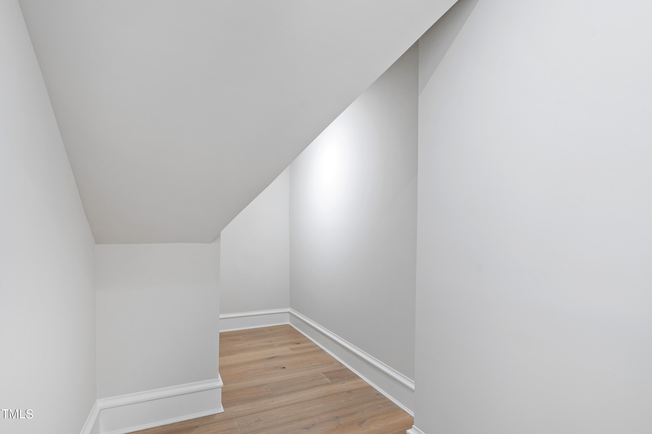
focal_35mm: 15
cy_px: 217
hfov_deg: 100.4
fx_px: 272
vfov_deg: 77.3
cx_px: 326
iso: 100
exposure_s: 1/1.25
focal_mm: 10
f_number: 9
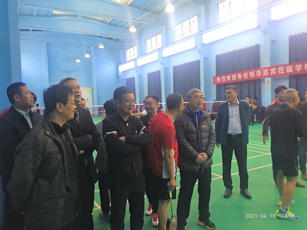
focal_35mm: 31
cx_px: 154
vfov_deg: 45.4
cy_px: 115
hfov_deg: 58.4
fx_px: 275
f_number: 2.2
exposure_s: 1/33
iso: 200
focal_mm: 4.73
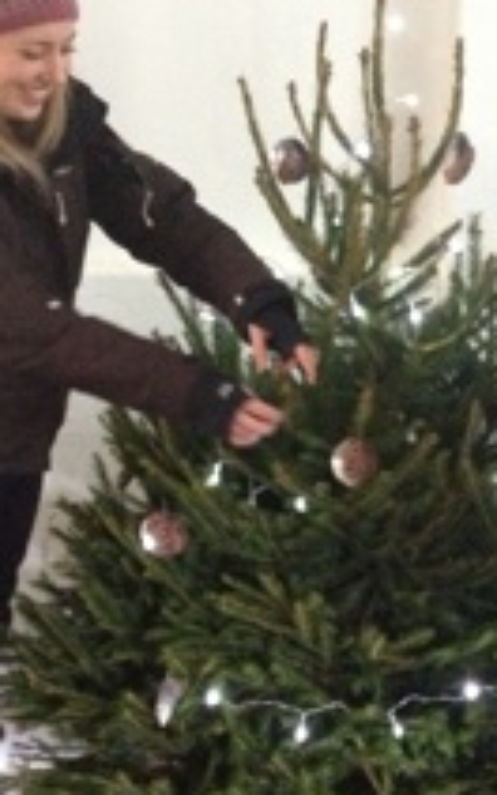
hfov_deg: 15.9
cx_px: 471
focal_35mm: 81
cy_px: 352
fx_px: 1754
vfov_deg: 25.5
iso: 640
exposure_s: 1/15
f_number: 2.4
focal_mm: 4.28
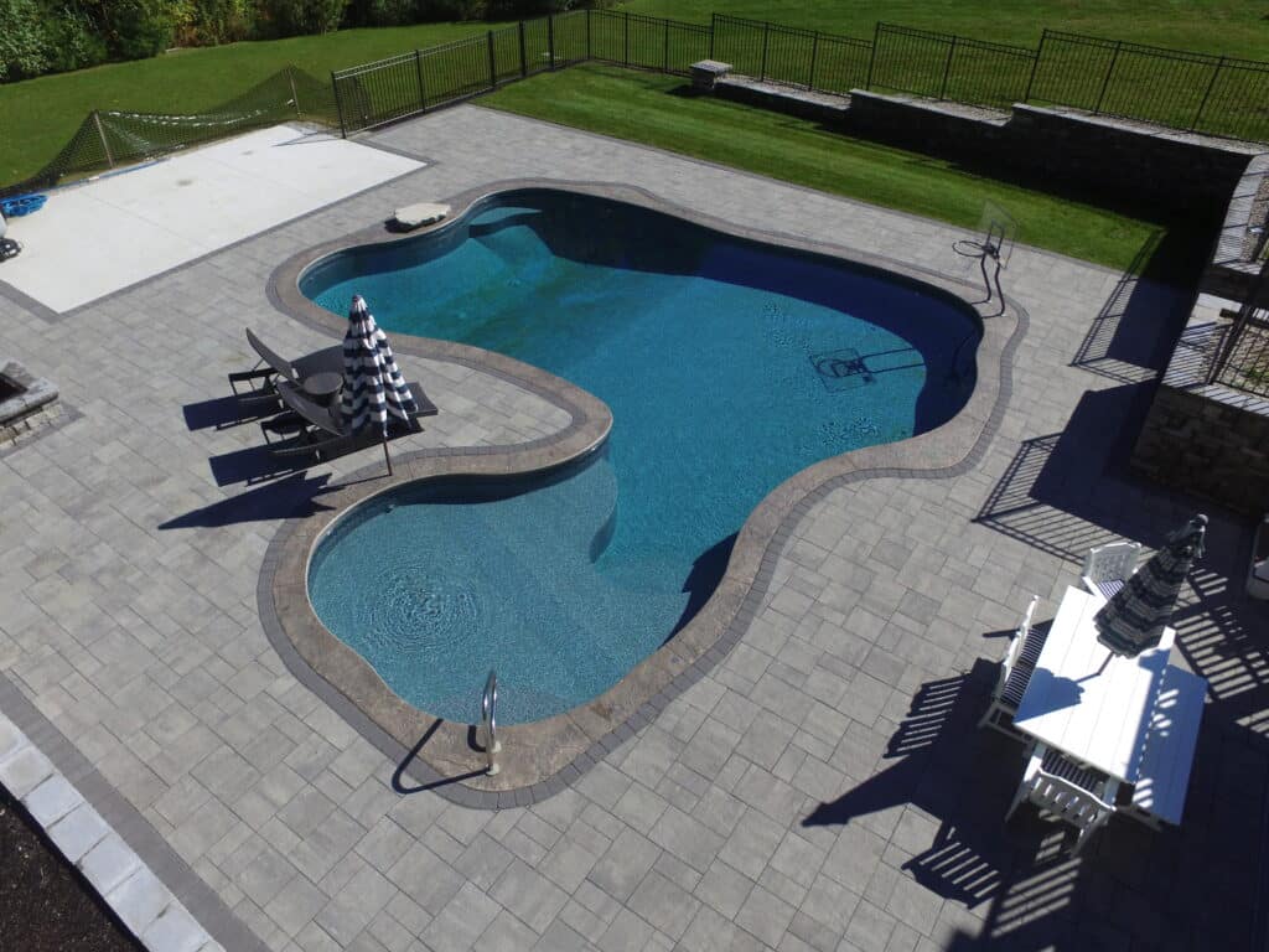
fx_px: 733
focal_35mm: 20
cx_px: 634
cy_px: 476
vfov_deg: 66.0
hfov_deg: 81.7
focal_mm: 3.61
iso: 100
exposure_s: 1/1642
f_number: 2.8
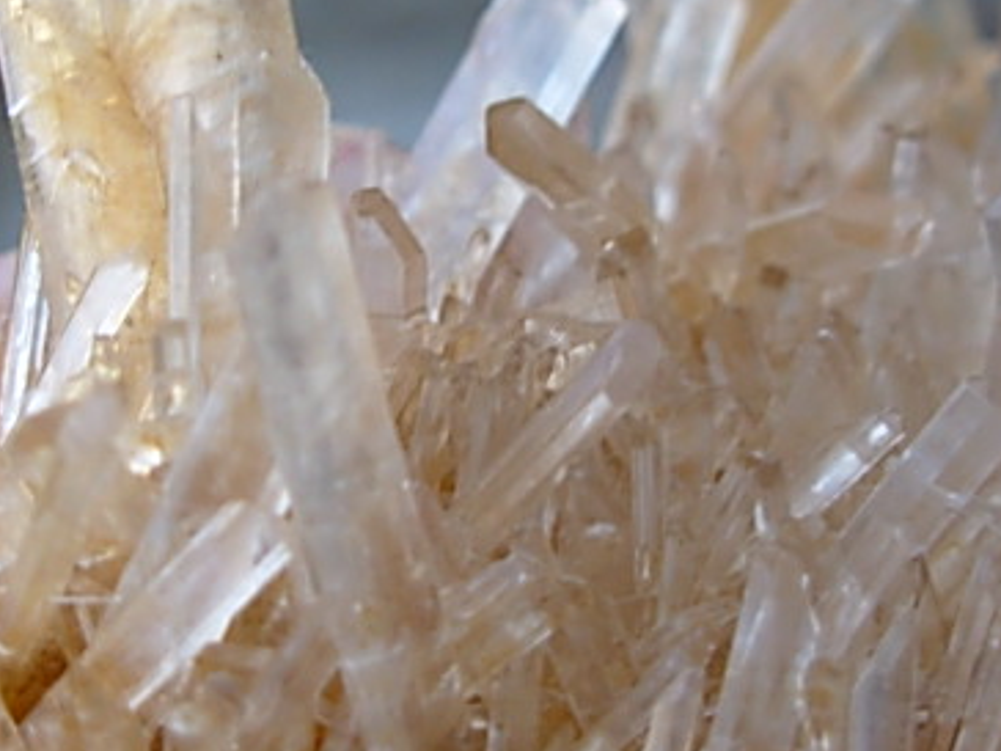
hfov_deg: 18.4
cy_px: 341
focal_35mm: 107
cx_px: 569
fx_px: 3094
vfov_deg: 13.8
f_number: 2.9
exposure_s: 1/49.4
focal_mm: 6.3
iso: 50
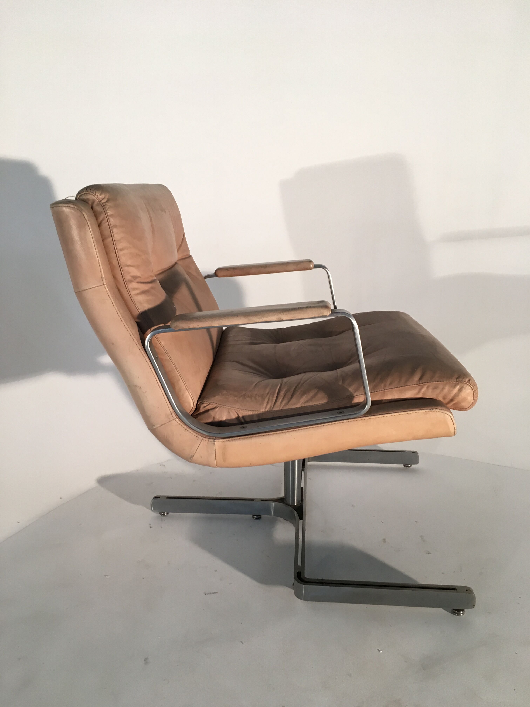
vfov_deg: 61.7
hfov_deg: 48.2
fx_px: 592
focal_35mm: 29
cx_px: 265
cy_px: 354
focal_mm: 4.15
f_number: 2.2
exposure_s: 1/33
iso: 64
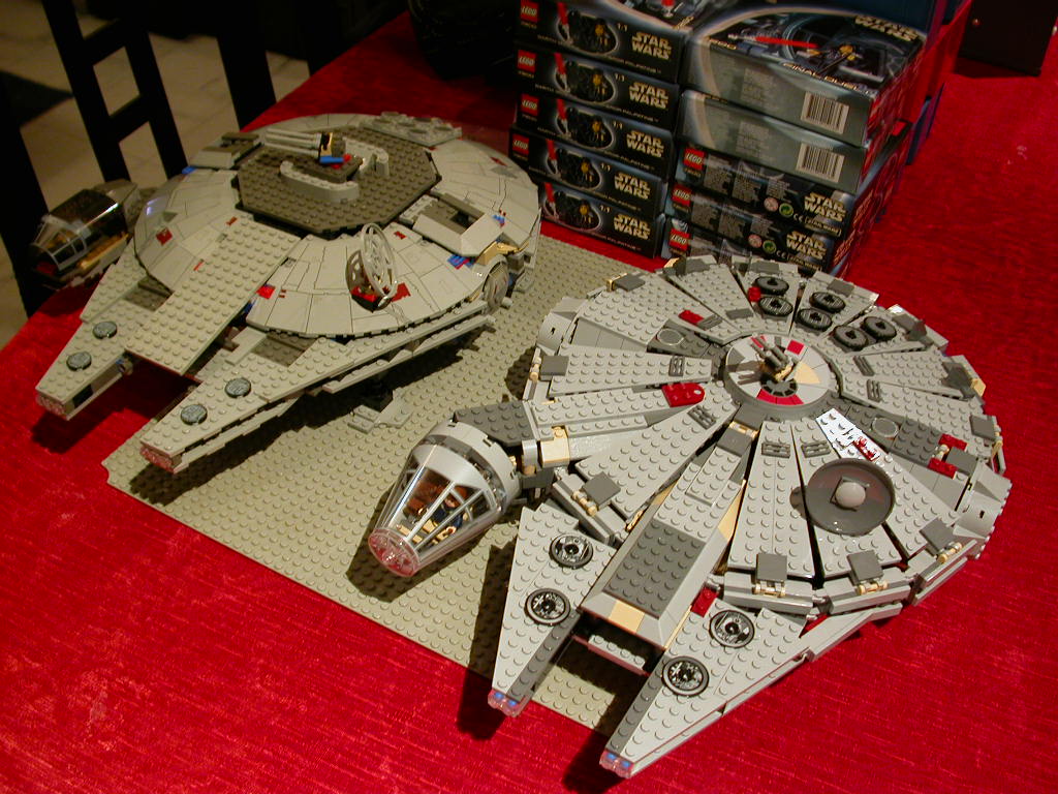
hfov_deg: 49.0
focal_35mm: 38
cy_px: 397
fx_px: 1161
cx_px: 529
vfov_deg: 37.7
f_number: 2.6
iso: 100
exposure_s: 1/5.6
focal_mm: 7.85
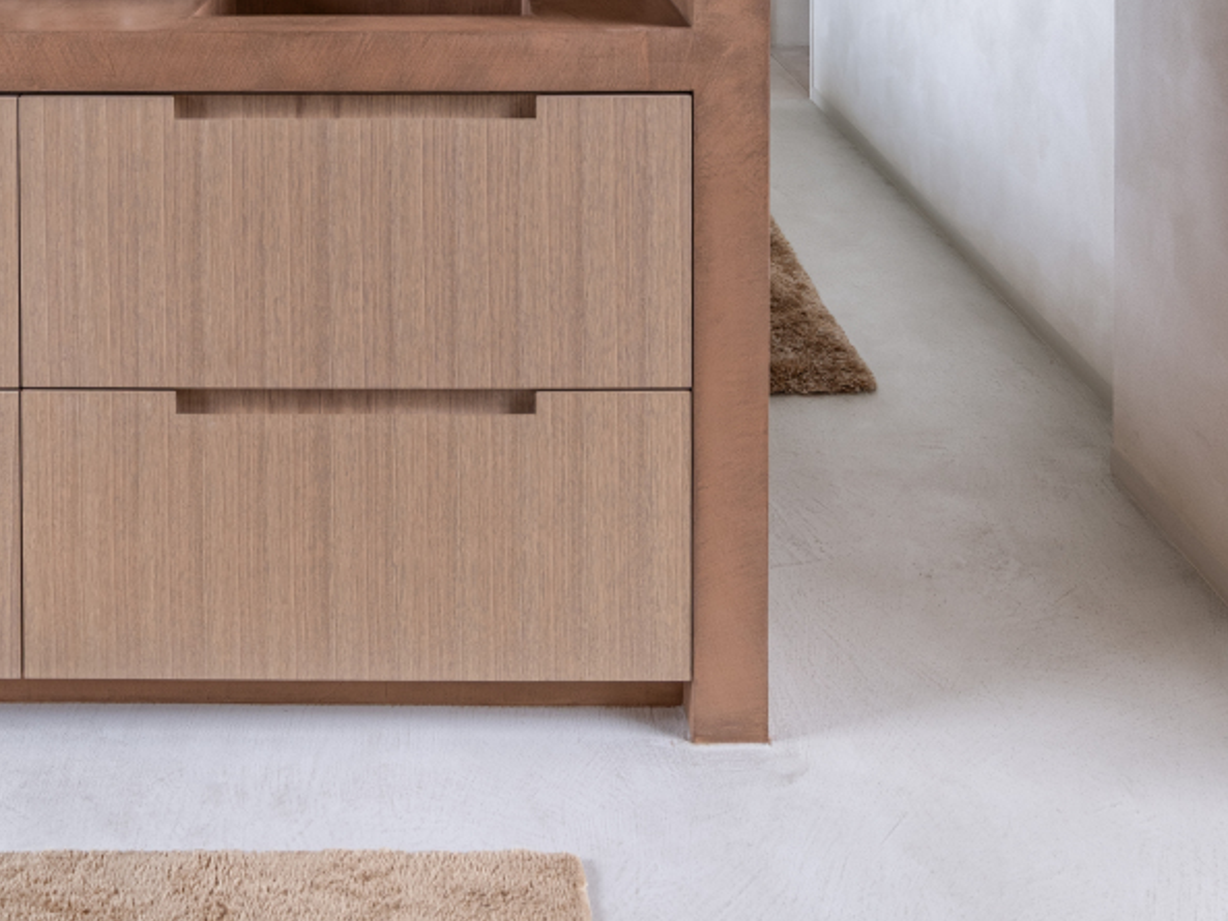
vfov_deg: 32.7
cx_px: 509
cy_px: -211
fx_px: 1242
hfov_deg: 52.4
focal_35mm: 35
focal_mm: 18
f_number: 6.3
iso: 100
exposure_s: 1/13
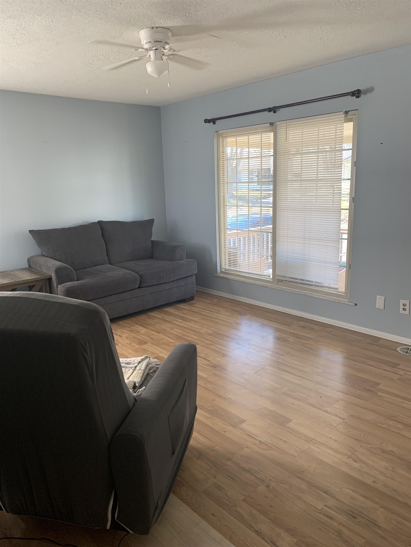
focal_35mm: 26
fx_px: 412
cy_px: 274
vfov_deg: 67.3
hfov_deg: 53.1
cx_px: 206
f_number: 1.8
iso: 100
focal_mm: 4.25
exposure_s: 1/72
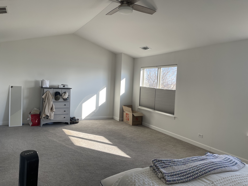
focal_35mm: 25
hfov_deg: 69.4
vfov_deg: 54.9
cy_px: 93
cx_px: 124
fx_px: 179
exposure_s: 1/342
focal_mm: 5.1
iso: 32
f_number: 1.6
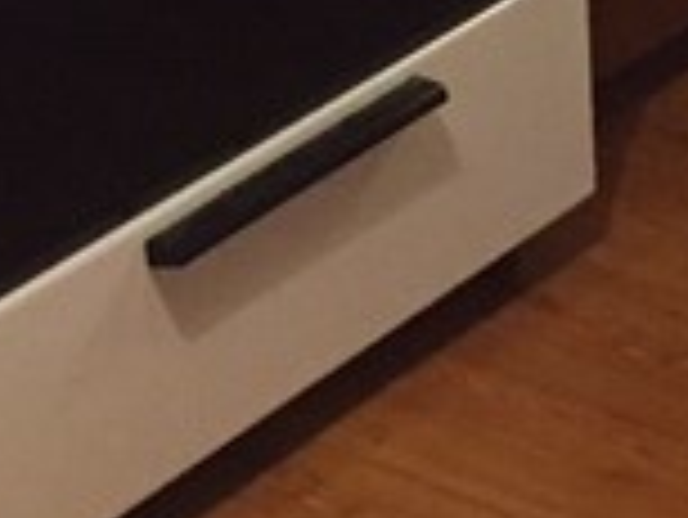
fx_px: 3859
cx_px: 648
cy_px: -806
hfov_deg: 10.1
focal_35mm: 194
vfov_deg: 7.1
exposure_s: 1/30
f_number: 2.2
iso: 250
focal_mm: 4.15
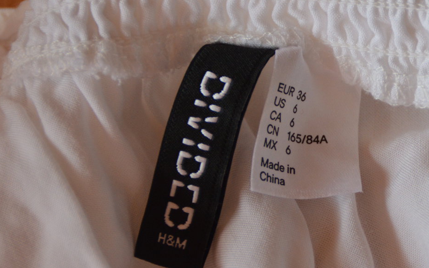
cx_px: 338
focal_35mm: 213
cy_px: 138
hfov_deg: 9.8
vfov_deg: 6.2
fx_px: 2490
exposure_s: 1/125
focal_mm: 86
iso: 800
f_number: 5.6
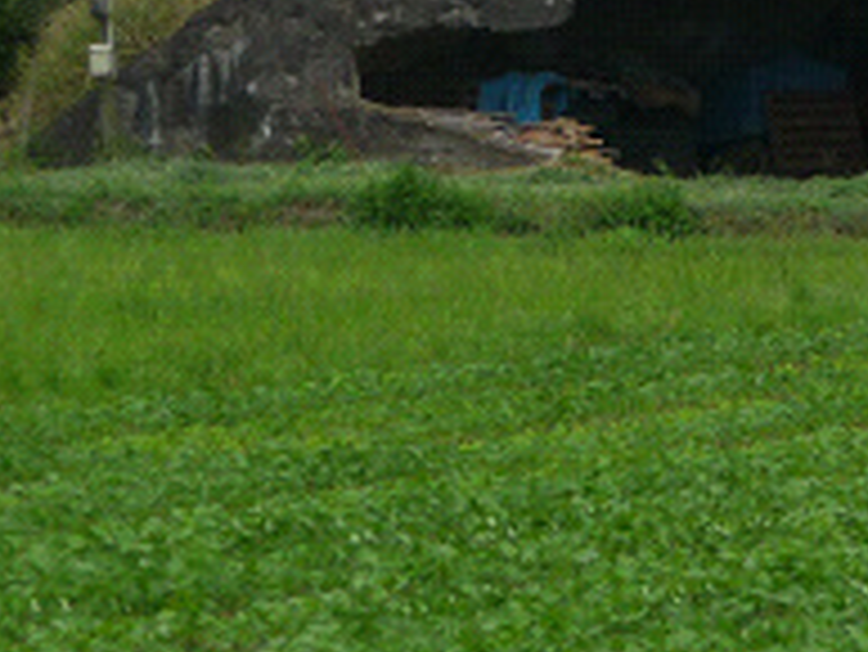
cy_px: -25
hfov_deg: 4.5
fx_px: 11115
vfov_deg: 3.4
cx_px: 1064
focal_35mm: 443
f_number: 4.8
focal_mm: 25.2
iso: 100
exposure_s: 1/640
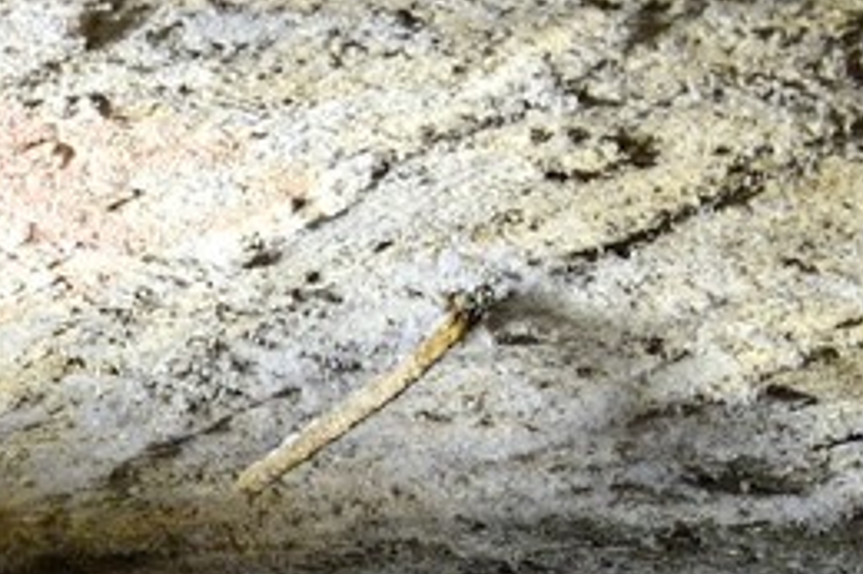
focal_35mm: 160
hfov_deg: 11.5
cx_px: -893
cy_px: 1732
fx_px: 3833
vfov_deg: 7.5
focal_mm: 26
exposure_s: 1/25
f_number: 5.6
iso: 1600
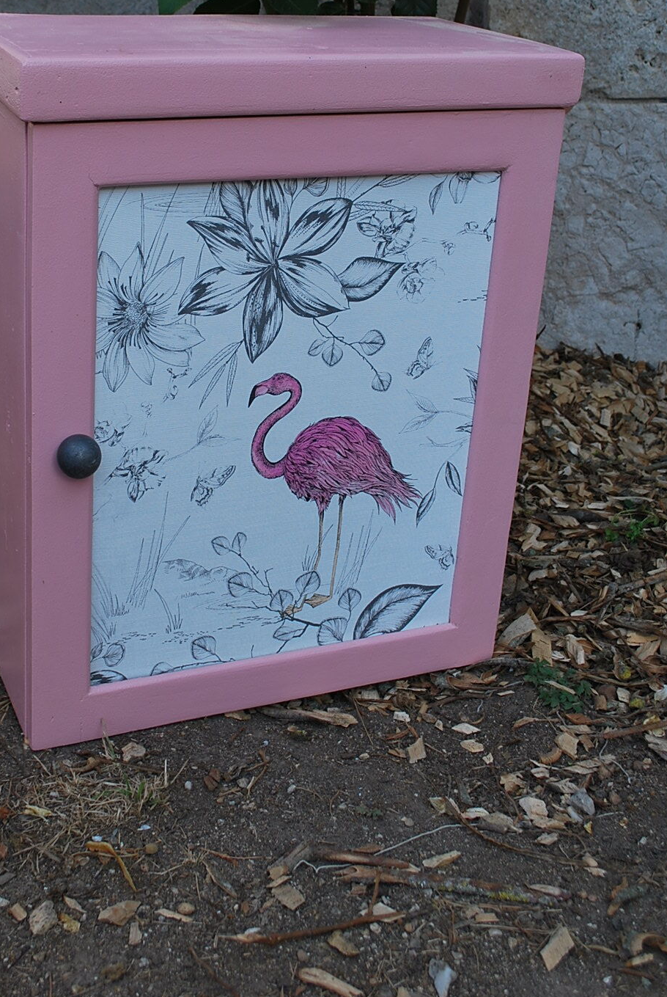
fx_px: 1302
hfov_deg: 28.6
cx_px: 226
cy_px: 308
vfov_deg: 41.2
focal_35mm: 47
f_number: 5.6
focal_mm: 22
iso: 100
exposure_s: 1/125
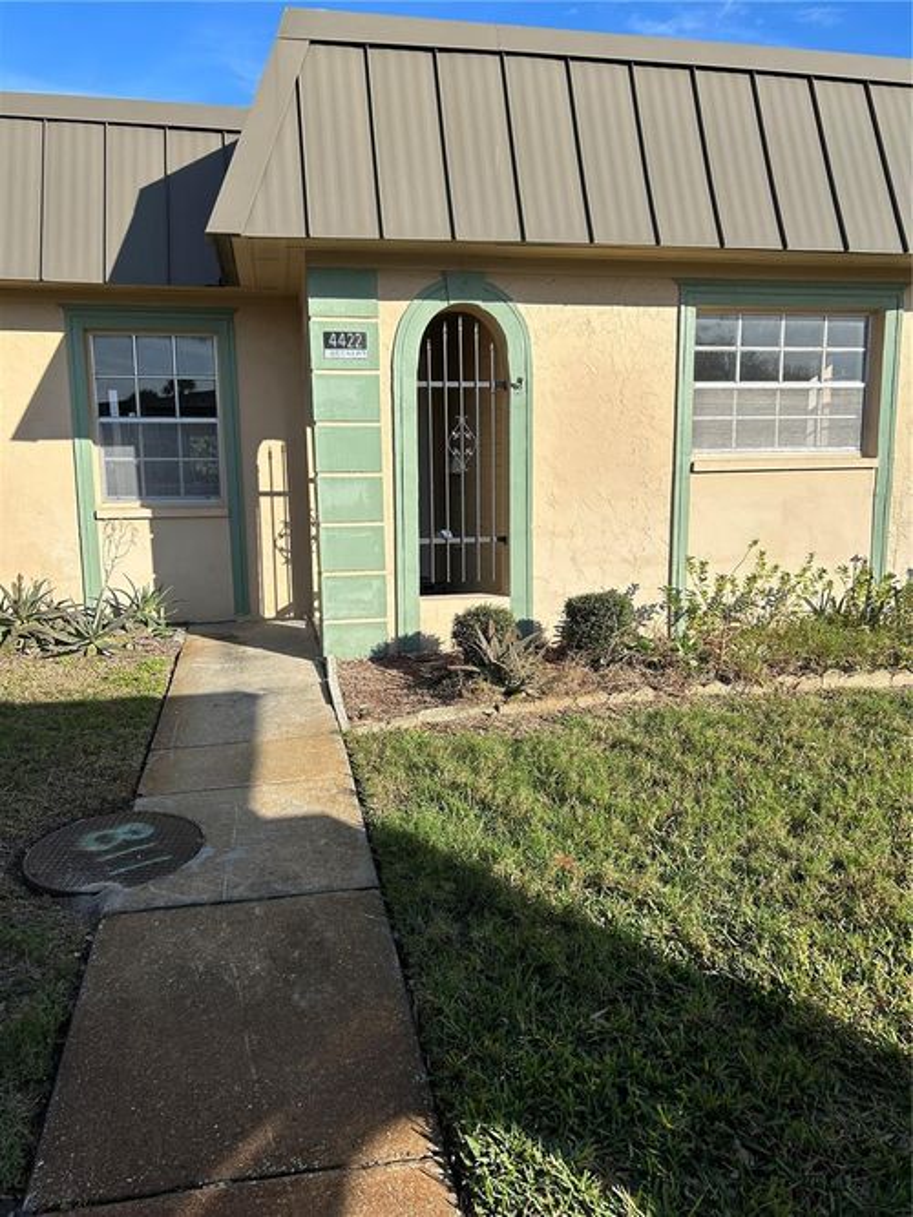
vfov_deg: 67.3
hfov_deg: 53.0
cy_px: 608
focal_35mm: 26
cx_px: 456
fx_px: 915
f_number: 1.5
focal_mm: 5.7
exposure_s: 1/3831
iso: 50
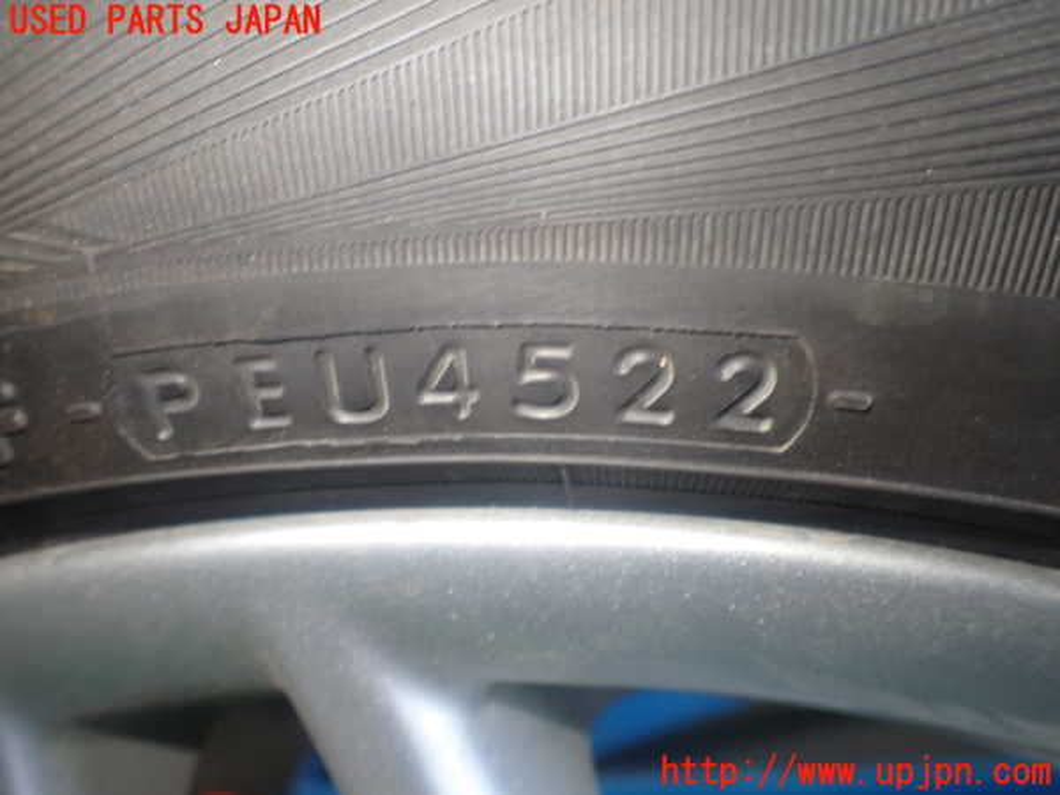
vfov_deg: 46.8
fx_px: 919
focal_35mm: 30
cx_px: 530
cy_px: 398
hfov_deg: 60.0
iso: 250
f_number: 2.3
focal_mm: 5.4
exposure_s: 1/30
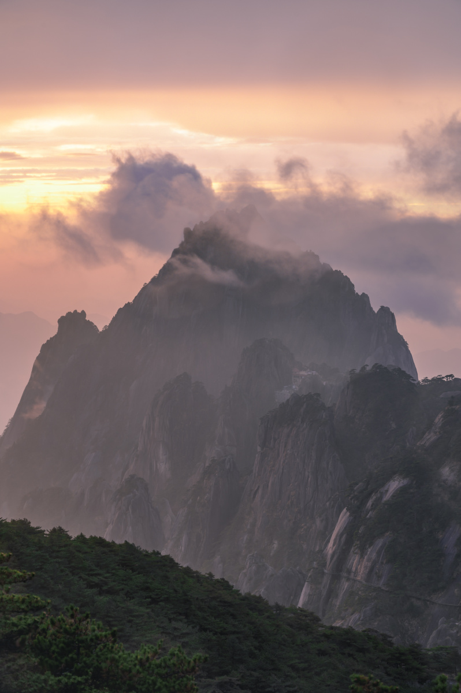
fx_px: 1347
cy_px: 346
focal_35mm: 70
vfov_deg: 28.9
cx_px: 230
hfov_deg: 19.4
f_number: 9
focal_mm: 70
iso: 100
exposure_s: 1/20
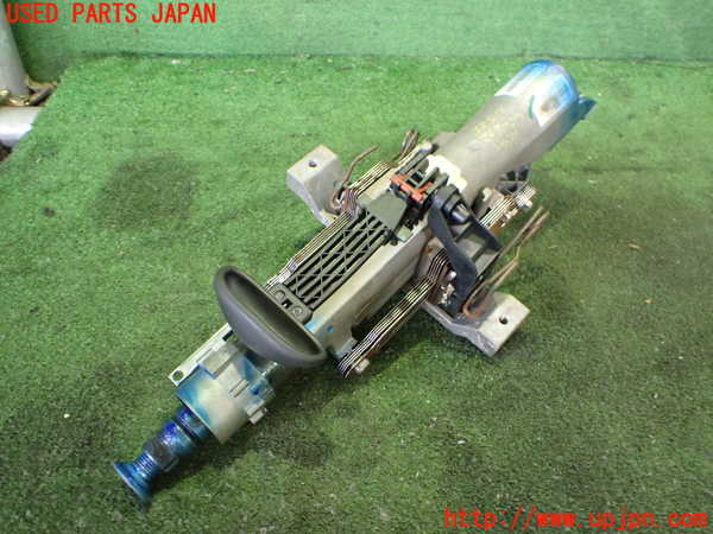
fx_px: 618
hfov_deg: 60.0
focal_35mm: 30
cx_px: 356
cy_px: 267
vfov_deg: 46.8
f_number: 2.3
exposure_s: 1/30
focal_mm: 5.4
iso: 800
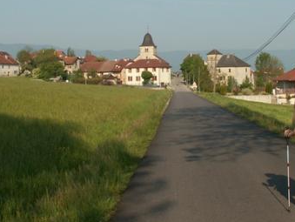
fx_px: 563
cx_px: 193
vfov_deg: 22.2
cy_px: 77
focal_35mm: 66
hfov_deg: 29.2
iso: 50
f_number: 8
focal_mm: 5.86
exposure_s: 1/160
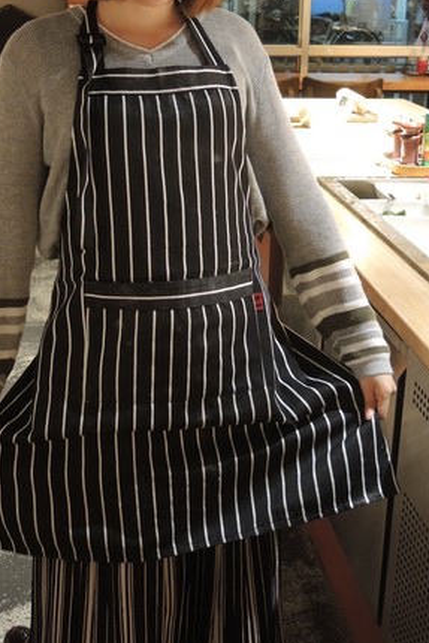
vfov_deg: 38.0
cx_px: 191
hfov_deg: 26.0
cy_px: 257
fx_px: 929
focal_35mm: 52
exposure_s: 1/25
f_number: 2
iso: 400
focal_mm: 6
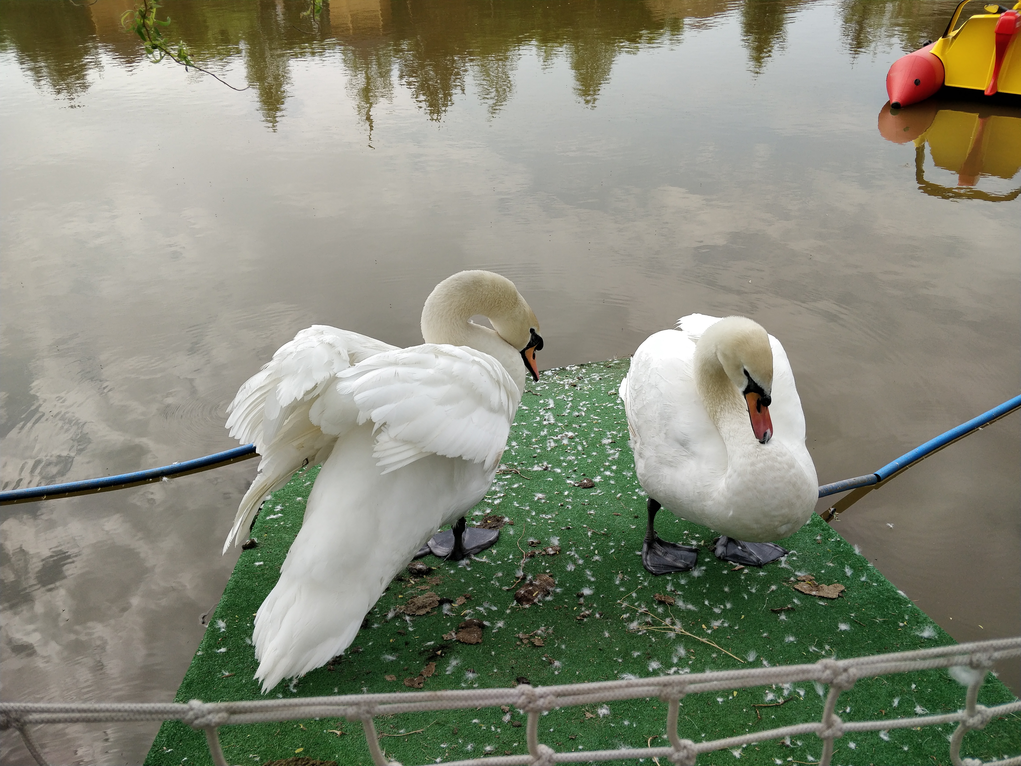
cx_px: 510
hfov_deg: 71.6
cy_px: 383
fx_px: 708
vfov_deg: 56.8
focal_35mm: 24
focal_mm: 4.1
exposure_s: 1/846
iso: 100
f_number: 1.7
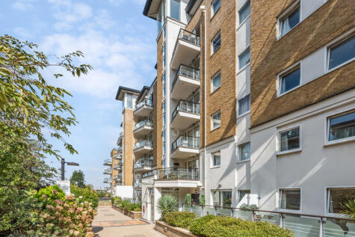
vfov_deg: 70.5
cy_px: 118
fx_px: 168
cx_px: 178
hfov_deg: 93.3
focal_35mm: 17
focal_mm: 17
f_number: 6.3
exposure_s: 1/4000
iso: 1600
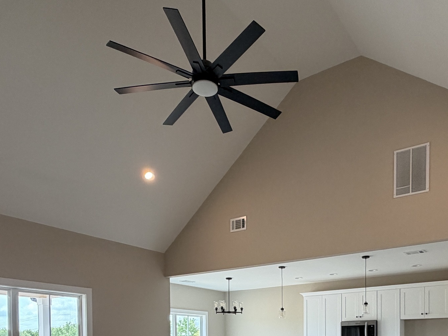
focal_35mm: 32
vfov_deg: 38.0
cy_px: 355
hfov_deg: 56.2
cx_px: 275
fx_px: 414
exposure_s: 1/120
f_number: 2.2
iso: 160
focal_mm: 2.22
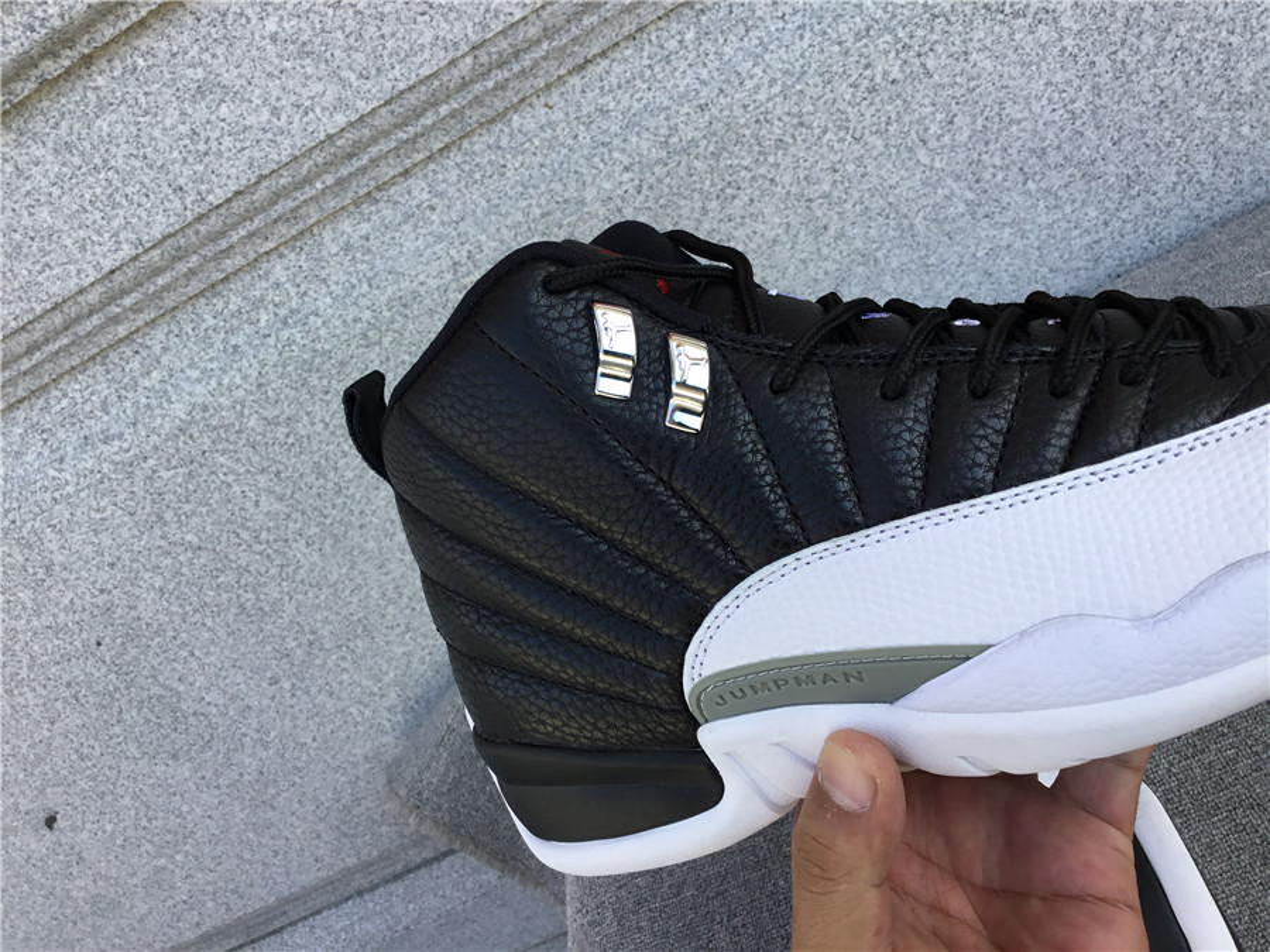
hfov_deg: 58.4
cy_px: 476
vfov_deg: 45.4
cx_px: 635
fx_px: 1137
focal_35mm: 31
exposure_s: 1/283
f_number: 2.4
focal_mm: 3.3
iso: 25
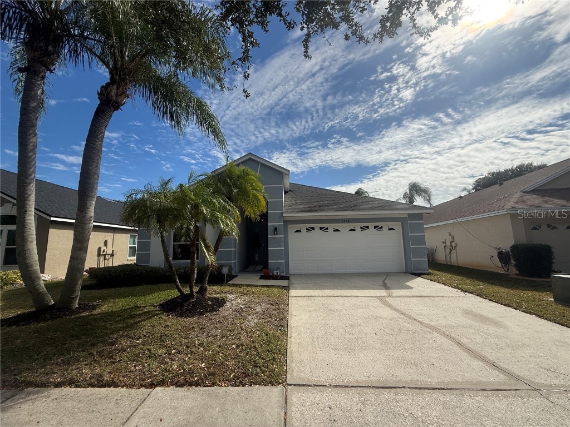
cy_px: 214
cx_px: 285
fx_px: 231
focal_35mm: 14
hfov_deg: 102.1
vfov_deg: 85.7
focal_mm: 2.22
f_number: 2.2
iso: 80
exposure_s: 1/4425
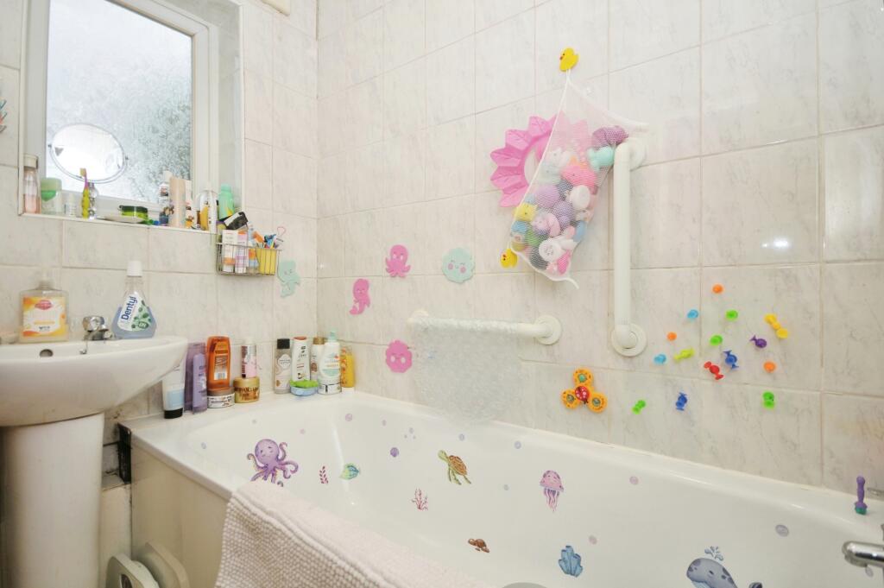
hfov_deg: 92.5
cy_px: 294
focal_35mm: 17
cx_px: 442
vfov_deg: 69.6
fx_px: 423
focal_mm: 11.5
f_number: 5
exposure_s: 1/60
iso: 200
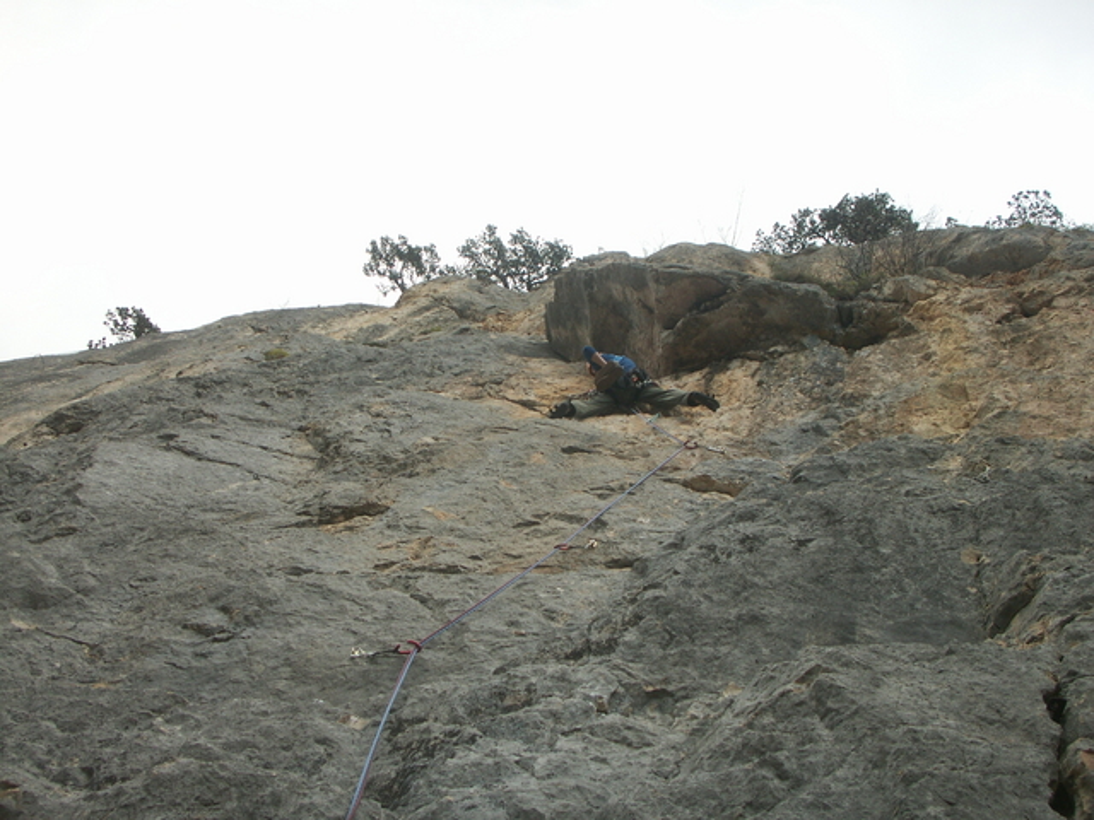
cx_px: 547
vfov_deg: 38.7
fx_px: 1169
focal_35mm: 37
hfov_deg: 50.1
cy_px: 410
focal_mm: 7.7
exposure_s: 1/125
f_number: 3.5
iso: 50
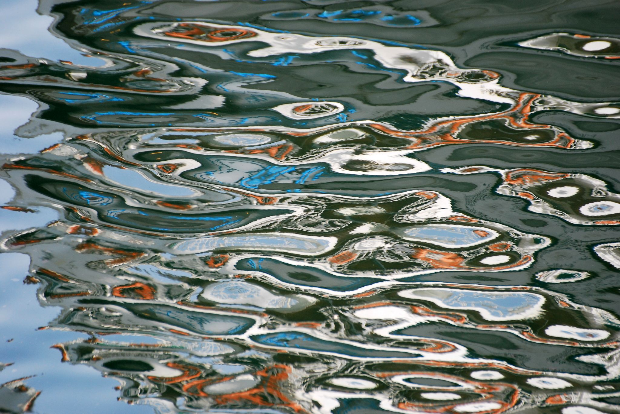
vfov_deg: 3.1
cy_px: 207
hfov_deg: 4.6
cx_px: 310
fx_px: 7758
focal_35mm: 450
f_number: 5.6
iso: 200
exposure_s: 1/200
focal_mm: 300
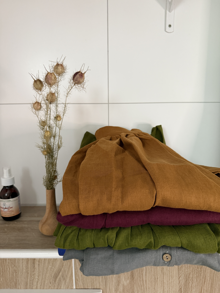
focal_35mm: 24
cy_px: 146
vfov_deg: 71.6
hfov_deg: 56.8
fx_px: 203
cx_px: 110
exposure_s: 1/60
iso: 500
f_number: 1.78
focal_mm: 6.76
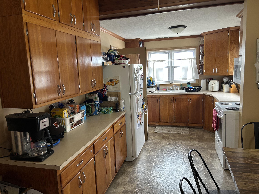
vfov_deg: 53.1
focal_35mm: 26
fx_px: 195
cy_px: 97
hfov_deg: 67.3
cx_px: 130
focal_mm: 5.7
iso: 125
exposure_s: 1/60
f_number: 1.5
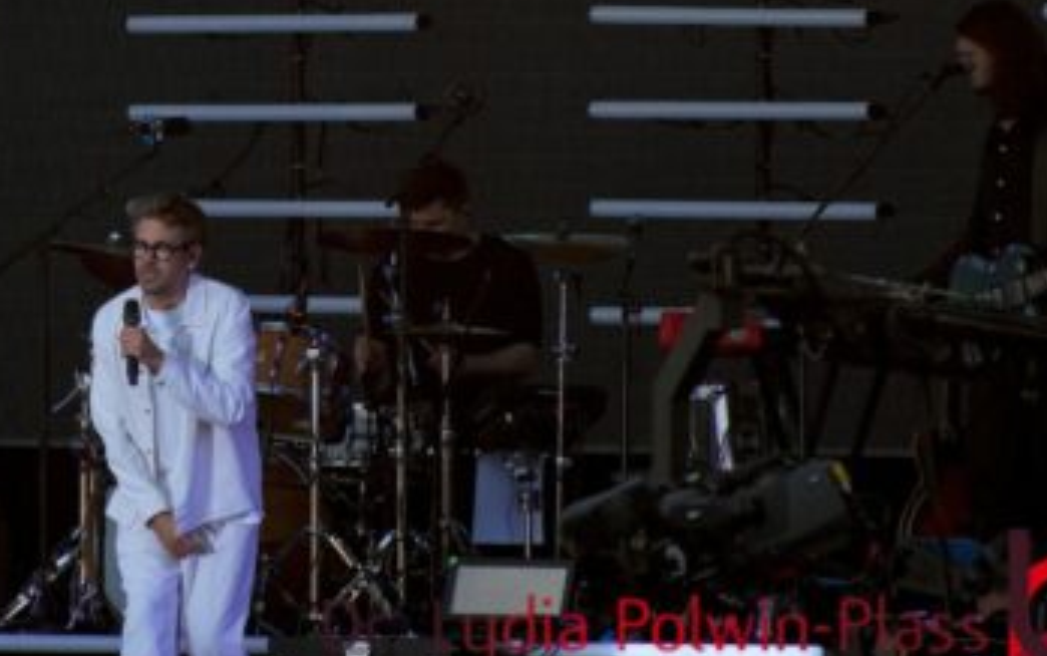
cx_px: 9
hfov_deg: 2.1
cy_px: 144
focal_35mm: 1011
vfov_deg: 1.3
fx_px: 28867
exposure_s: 1/500
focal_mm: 300
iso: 500
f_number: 6.3
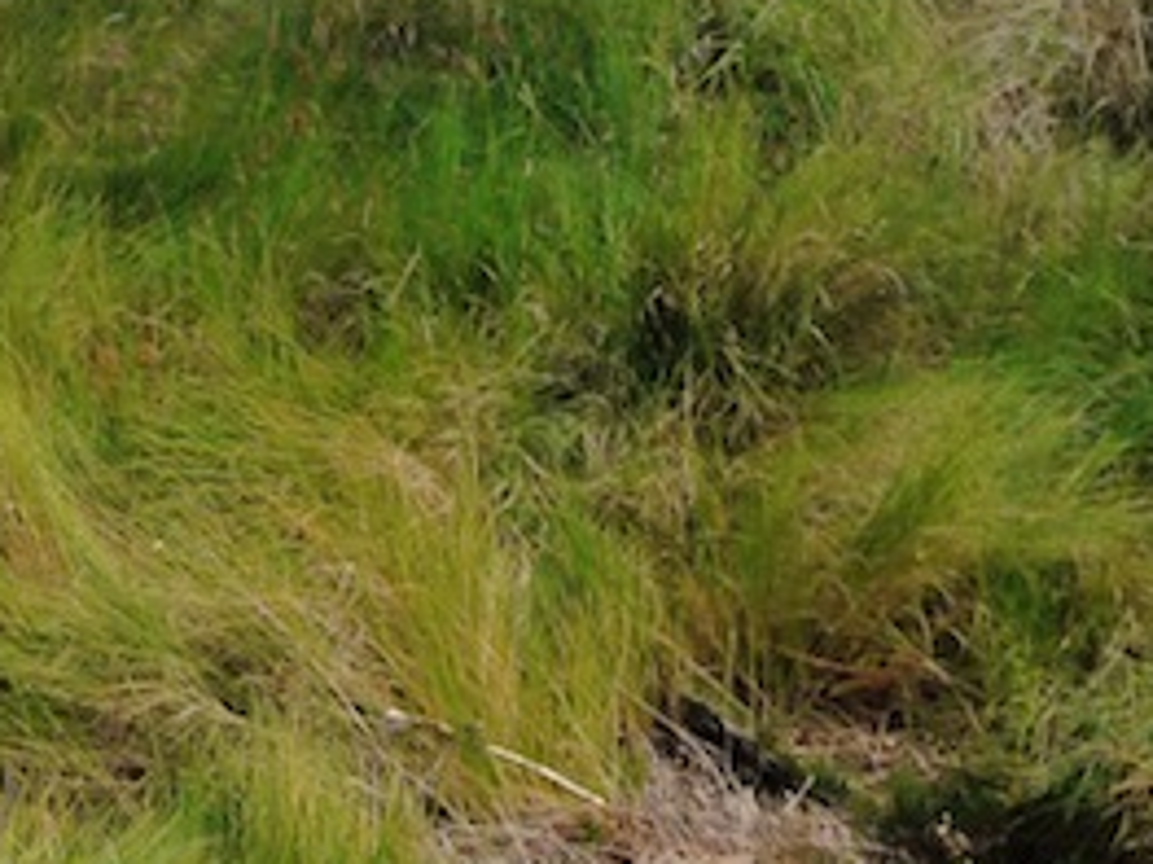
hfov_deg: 13.4
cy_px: -355
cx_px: 39
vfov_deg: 9.9
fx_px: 4861
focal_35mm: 146
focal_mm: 8
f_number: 4.2
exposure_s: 1/800
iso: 160
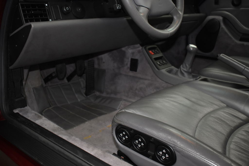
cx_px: 124
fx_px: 239
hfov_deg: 55.1
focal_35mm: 34
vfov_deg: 38.3
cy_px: 83
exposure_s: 1/100
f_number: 3.8
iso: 1600
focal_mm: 23
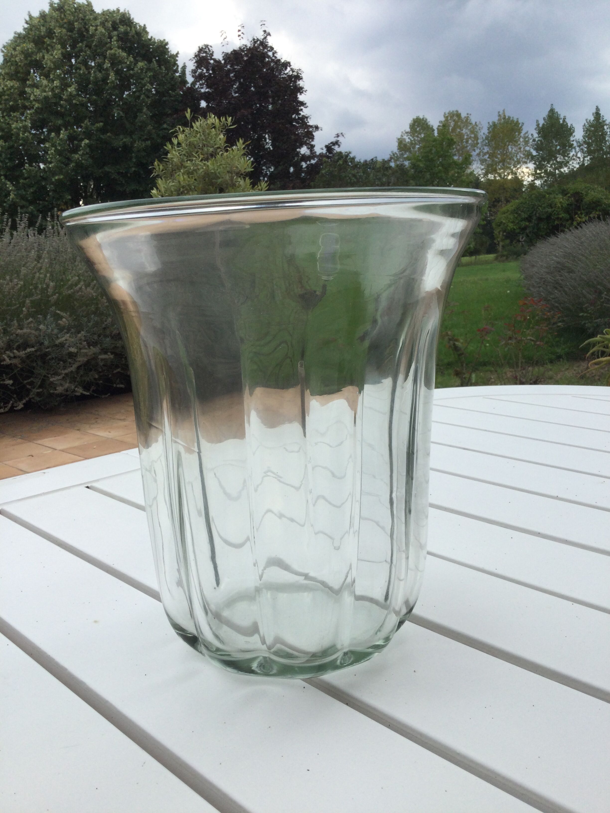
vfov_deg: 58.4
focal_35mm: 31
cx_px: 305
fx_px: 728
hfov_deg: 45.4
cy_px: 406
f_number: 2.4
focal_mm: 3.3
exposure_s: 1/679
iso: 25
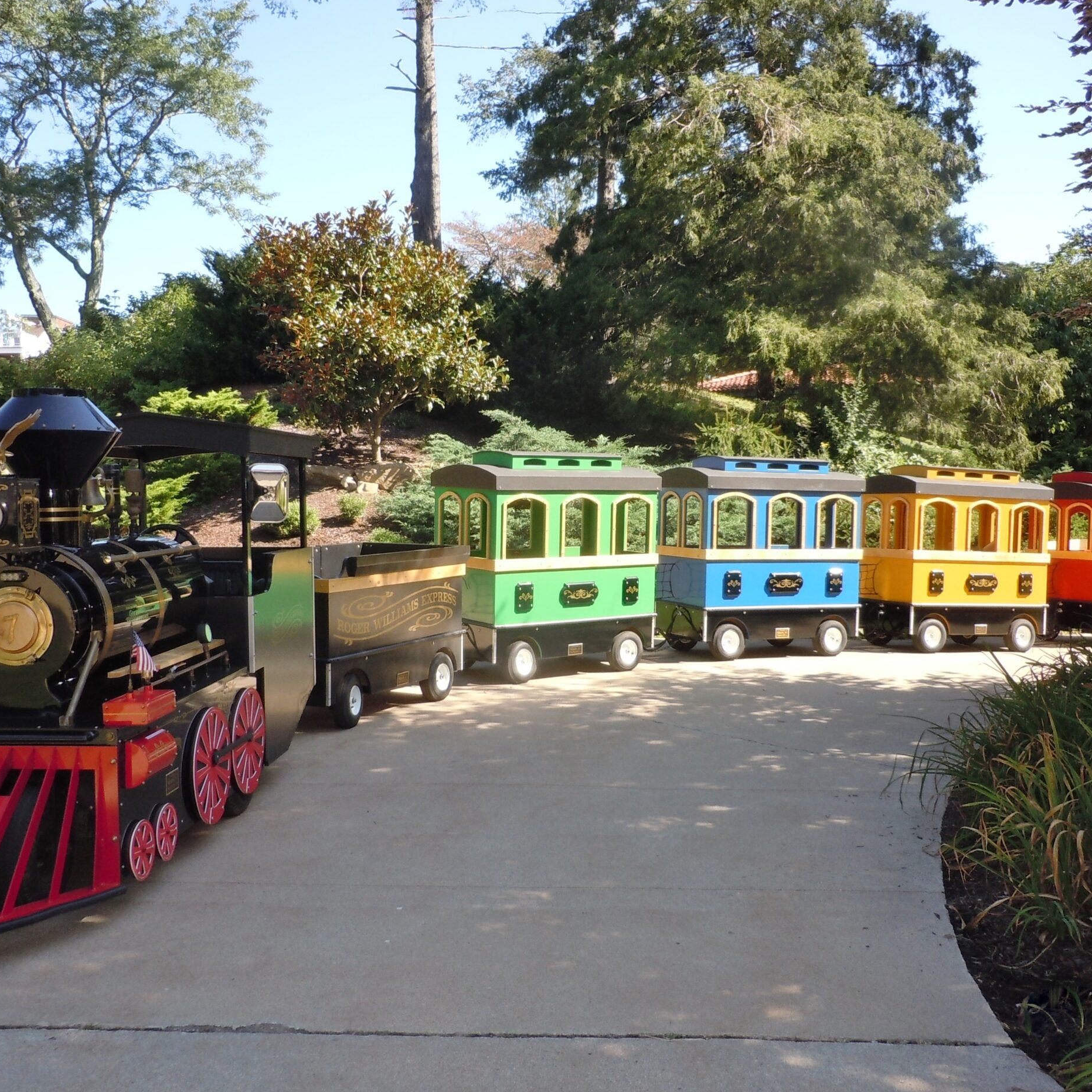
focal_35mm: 34
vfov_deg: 48.4
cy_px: 539
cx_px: 546
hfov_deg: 48.5
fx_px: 1213
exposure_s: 1/200
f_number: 3.7
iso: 100
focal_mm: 5
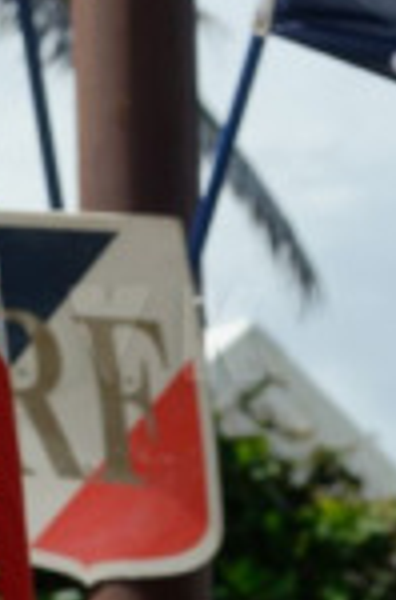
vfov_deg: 4.9
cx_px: -386
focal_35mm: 419
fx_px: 6961
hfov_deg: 3.2
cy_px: 884
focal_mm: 70
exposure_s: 1/250
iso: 100
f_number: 8
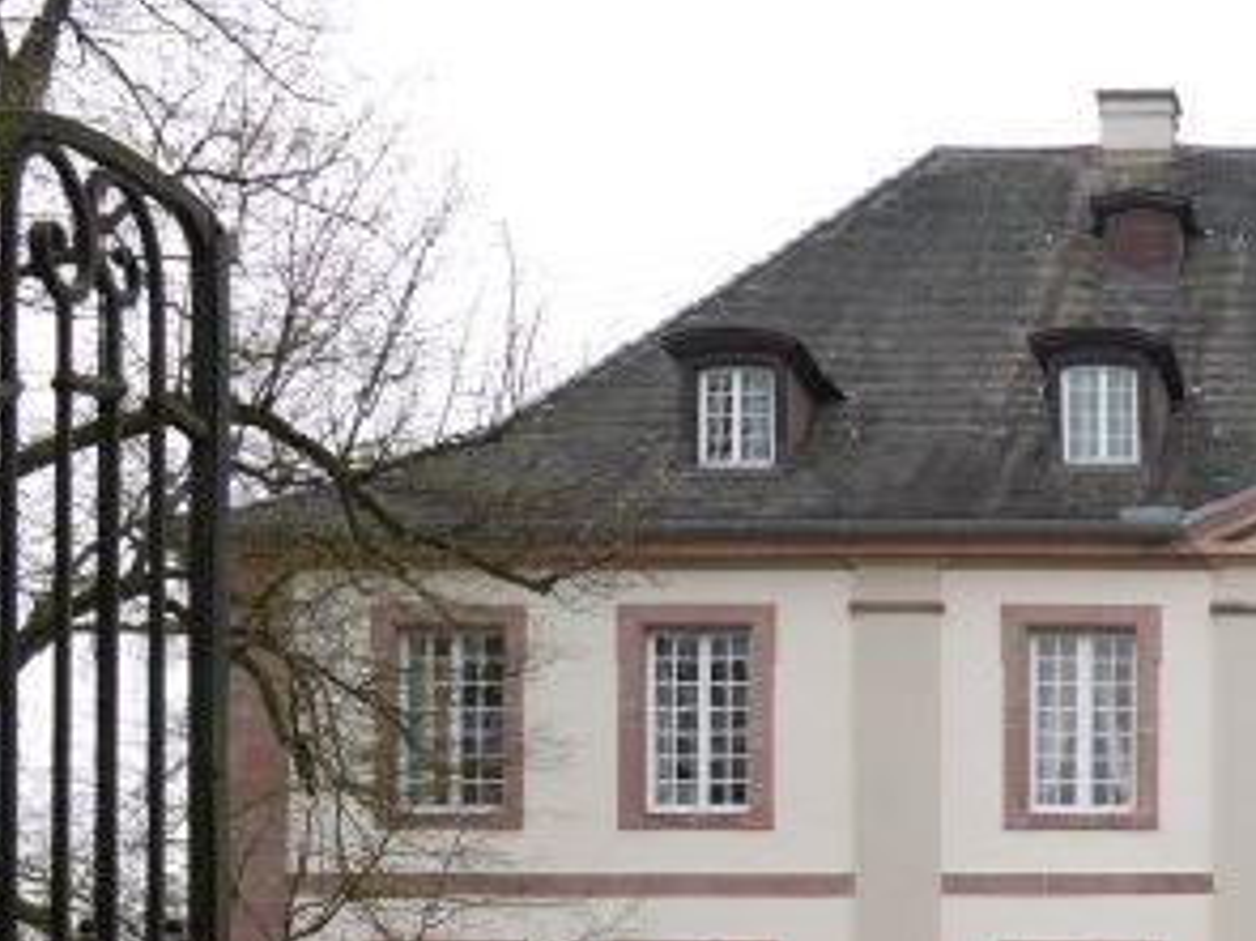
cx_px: 1477
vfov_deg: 18.9
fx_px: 2756
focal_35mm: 76
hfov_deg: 23.6
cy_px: 915
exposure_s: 1/250
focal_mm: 14
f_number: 5.6
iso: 100
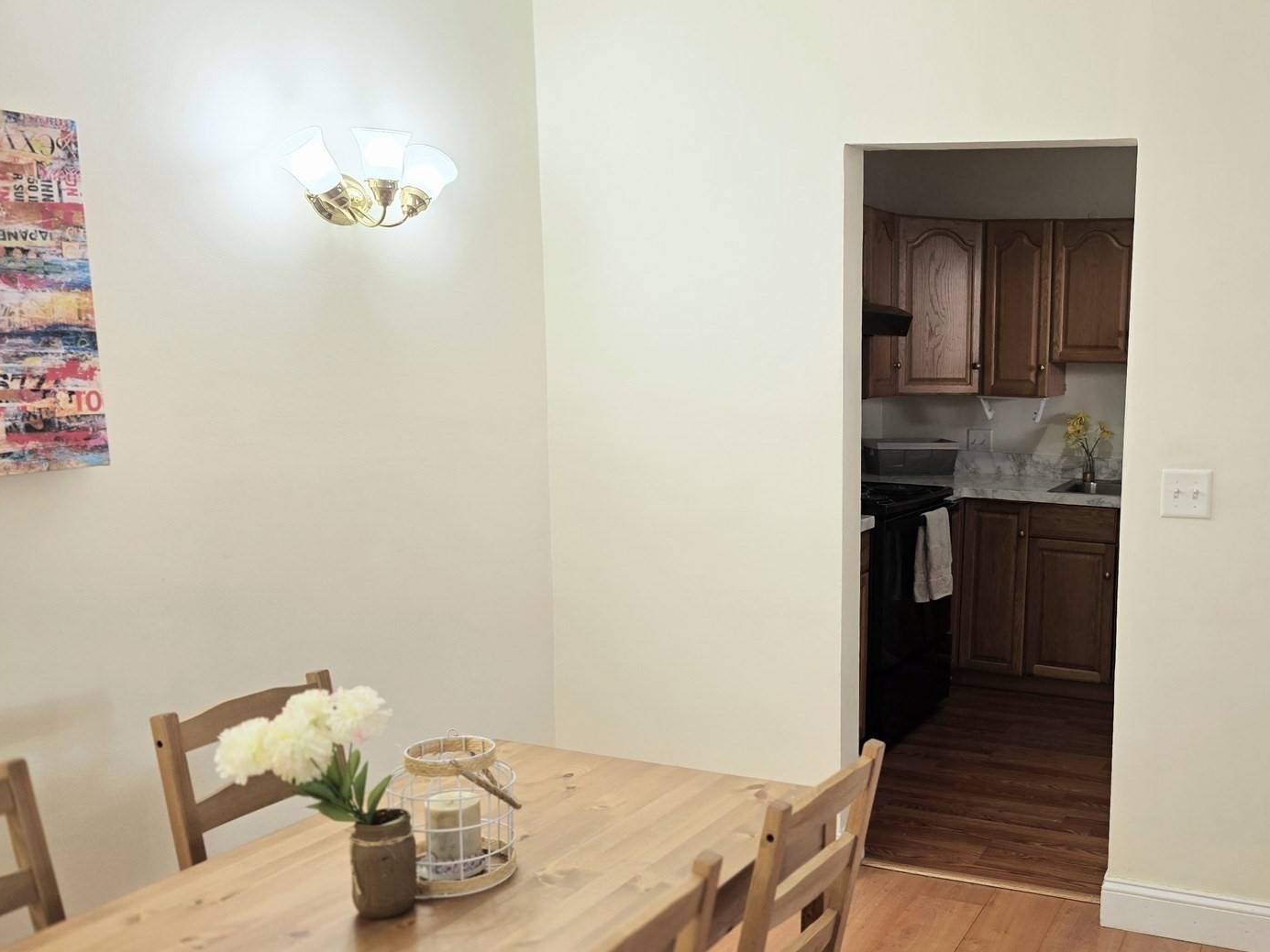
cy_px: 527
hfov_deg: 51.9
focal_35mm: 34
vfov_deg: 41.7
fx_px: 1248
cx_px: 937
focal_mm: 6.3
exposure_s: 1/120
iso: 80
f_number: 1.7
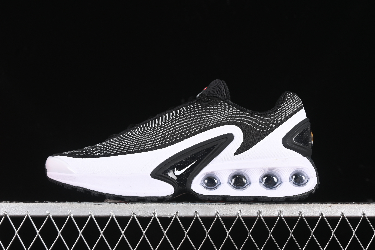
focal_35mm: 76
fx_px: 792
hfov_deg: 26.6
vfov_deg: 18.0
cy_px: 124
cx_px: 186
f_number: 6.3
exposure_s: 1/60
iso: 160
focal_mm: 50
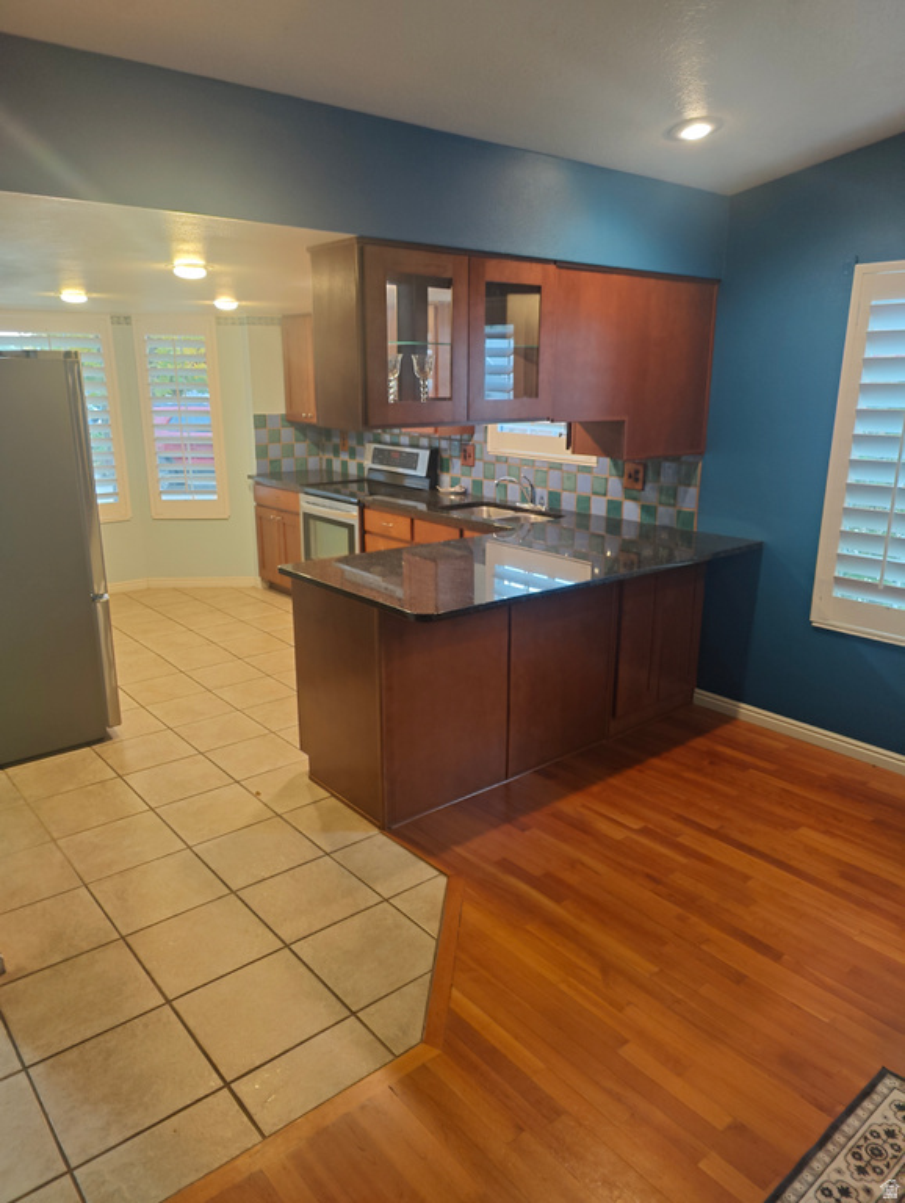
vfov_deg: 73.9
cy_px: 602
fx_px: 800
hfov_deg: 59.0
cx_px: 452
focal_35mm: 23
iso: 200
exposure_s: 1/60
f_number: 1.8
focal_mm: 6.06
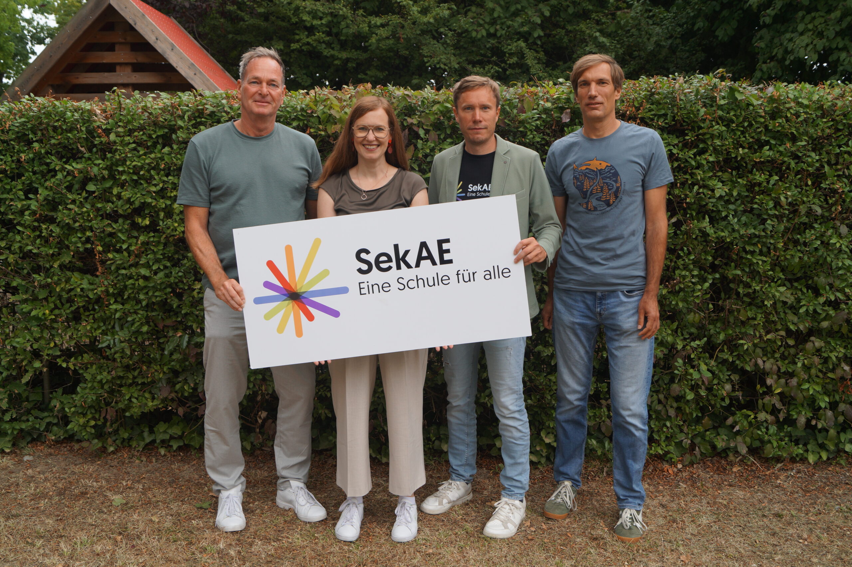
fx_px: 781
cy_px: 284
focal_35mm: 33
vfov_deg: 39.9
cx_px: 426
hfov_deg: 57.2
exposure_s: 1/160
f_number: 4
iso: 100
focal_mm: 22
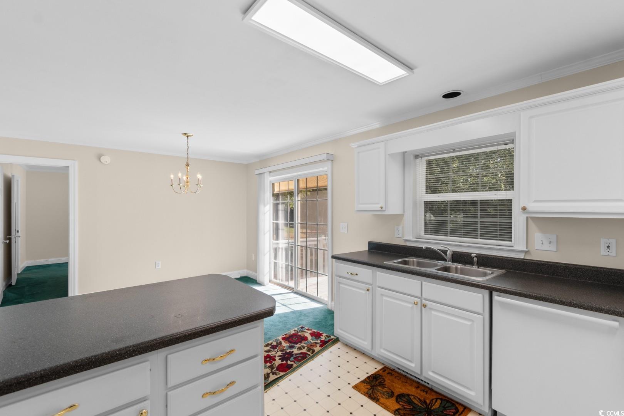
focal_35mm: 15
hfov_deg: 100.4
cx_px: 312
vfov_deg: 77.3
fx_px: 260
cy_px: 208
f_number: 4.5
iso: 100
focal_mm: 10
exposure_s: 1/15
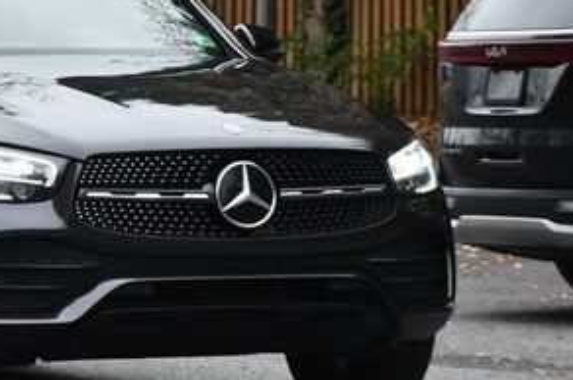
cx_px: -12
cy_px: 65
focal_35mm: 329
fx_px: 5231
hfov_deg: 6.3
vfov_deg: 4.2
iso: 220
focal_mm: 100
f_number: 5.6
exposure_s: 1/250
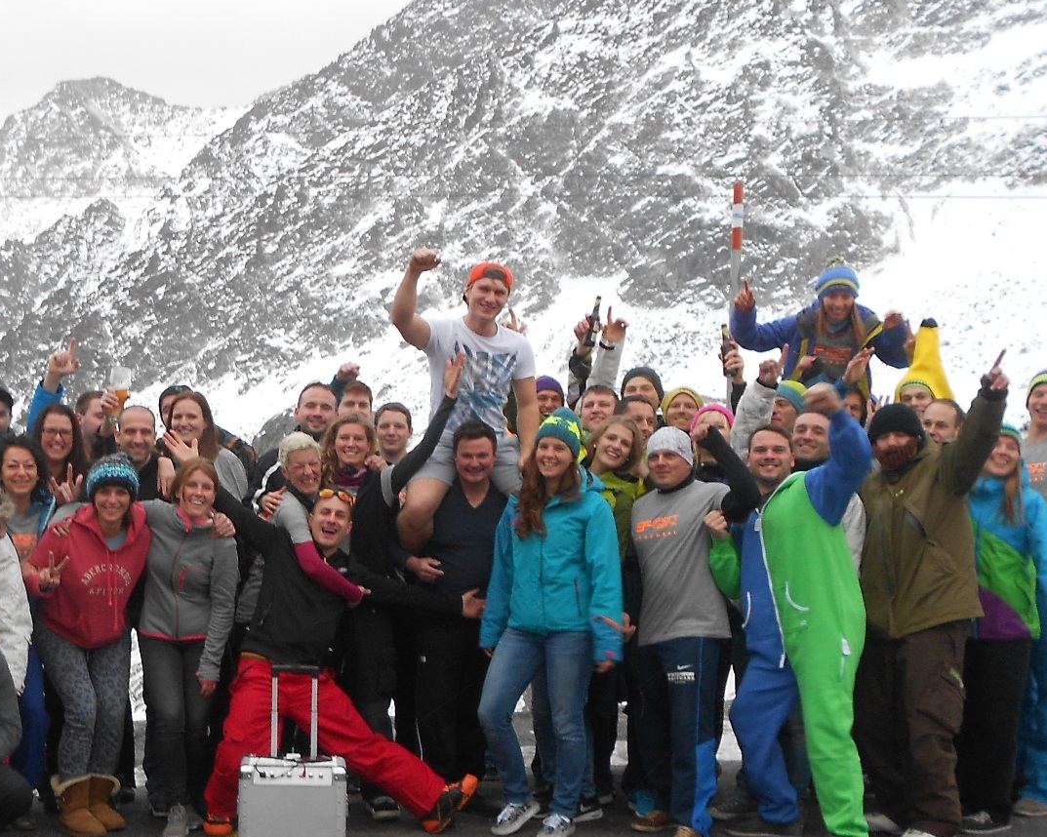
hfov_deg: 32.3
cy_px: 580
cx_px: 234
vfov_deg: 26.5
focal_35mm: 57
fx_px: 1766
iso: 80
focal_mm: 5.1
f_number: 3.4
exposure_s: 1/30
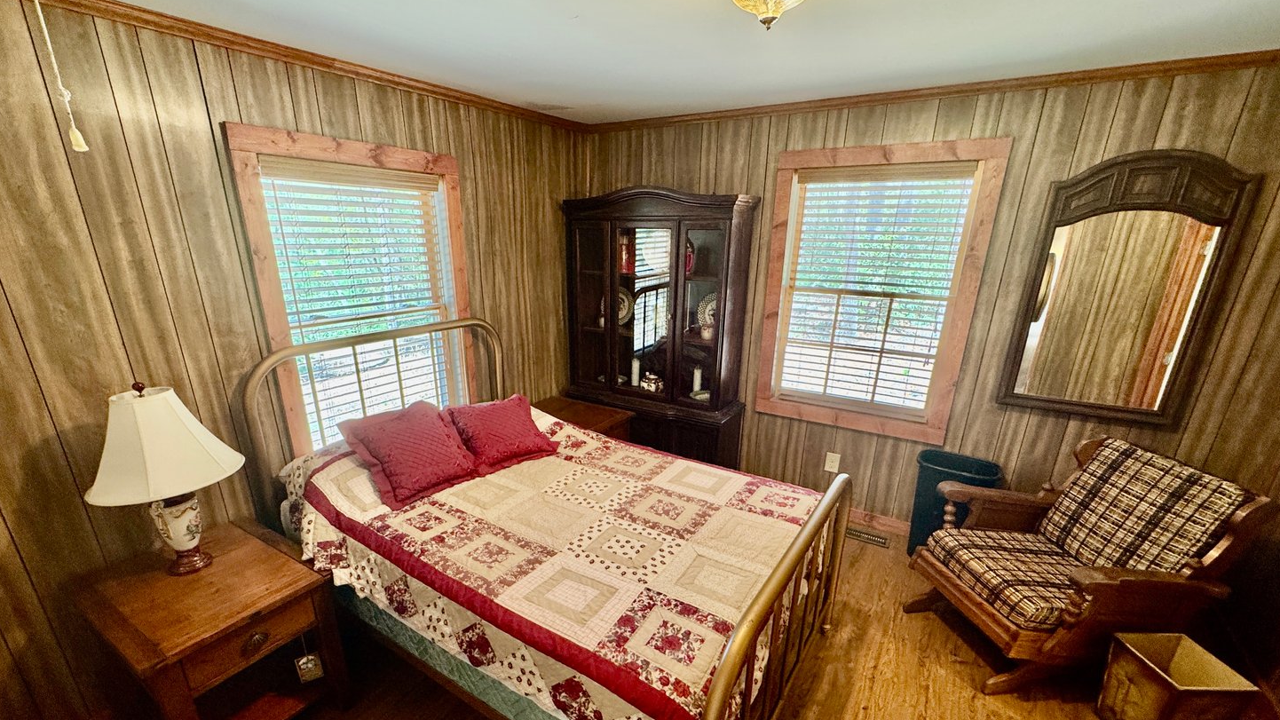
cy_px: 428
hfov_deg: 99.3
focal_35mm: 16
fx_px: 543
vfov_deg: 66.5
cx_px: 612
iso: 250
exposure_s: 1/60
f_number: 2.2
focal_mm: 2.22
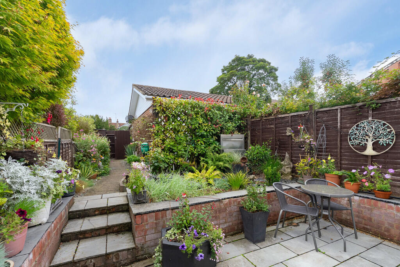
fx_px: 178
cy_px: 134
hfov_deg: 96.7
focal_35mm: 16
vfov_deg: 73.8
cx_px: 200
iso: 640
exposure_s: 1/125
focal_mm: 16
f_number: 7.1
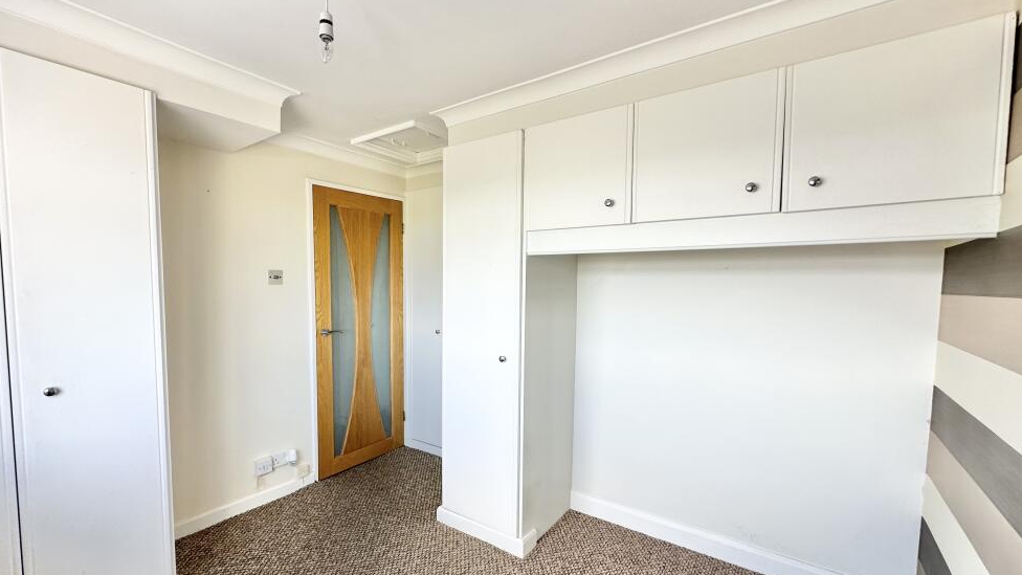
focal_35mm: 16
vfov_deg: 67.0
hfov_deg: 99.3
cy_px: 313
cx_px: 497
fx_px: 434
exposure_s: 1/99
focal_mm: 2.22
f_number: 2.2
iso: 50
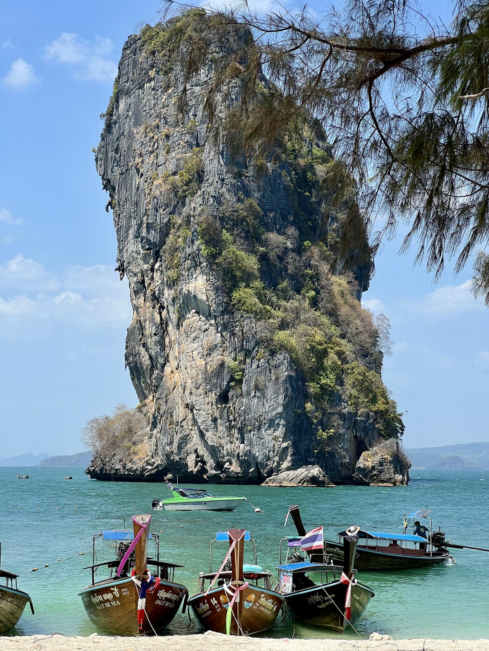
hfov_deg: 19.1
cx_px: 244
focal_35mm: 77
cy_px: 326
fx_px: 1450
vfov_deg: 25.3
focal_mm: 9
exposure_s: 1/769
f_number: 2.8
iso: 32
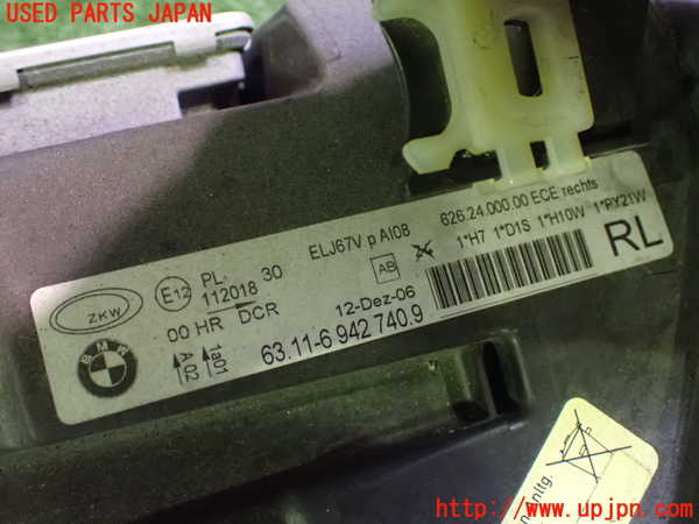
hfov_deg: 45.8
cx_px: 350
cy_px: 262
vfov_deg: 35.1
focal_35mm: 41
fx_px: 828
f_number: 2.8
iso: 1600
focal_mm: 7.31
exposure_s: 1/40
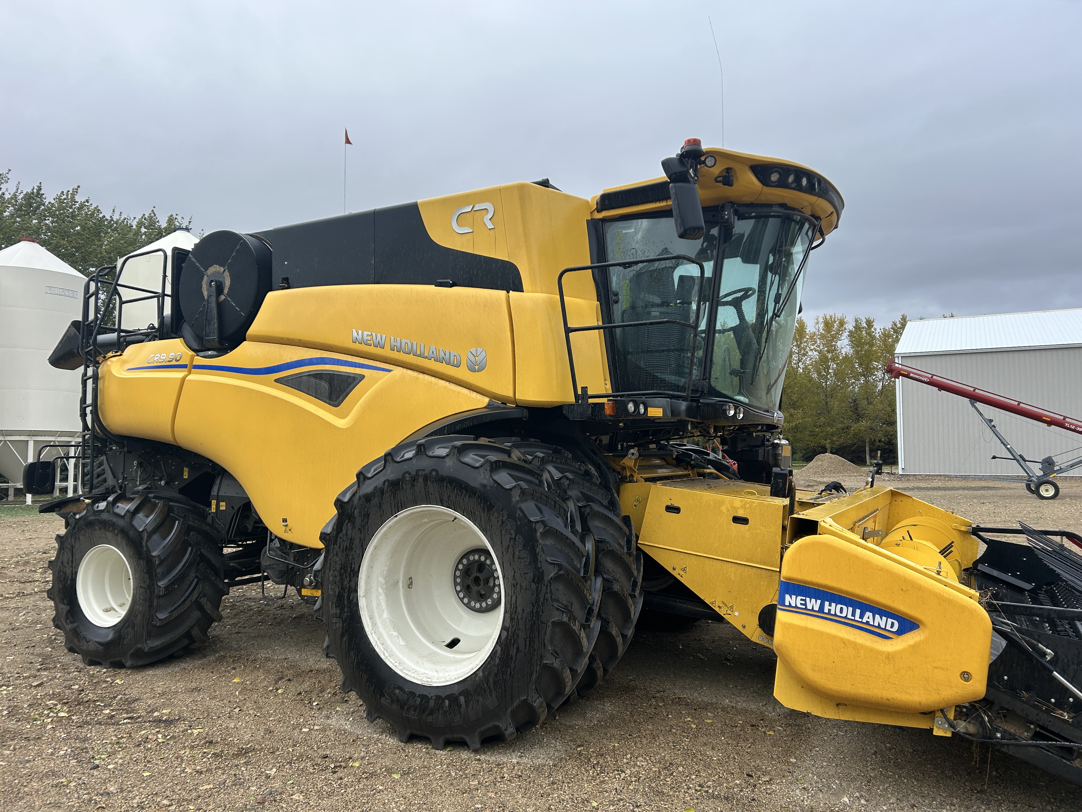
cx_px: 541
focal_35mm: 26
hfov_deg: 67.3
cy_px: 406
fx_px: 813
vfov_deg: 53.1
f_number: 1.5
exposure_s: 1/1901
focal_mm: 5.7
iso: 50
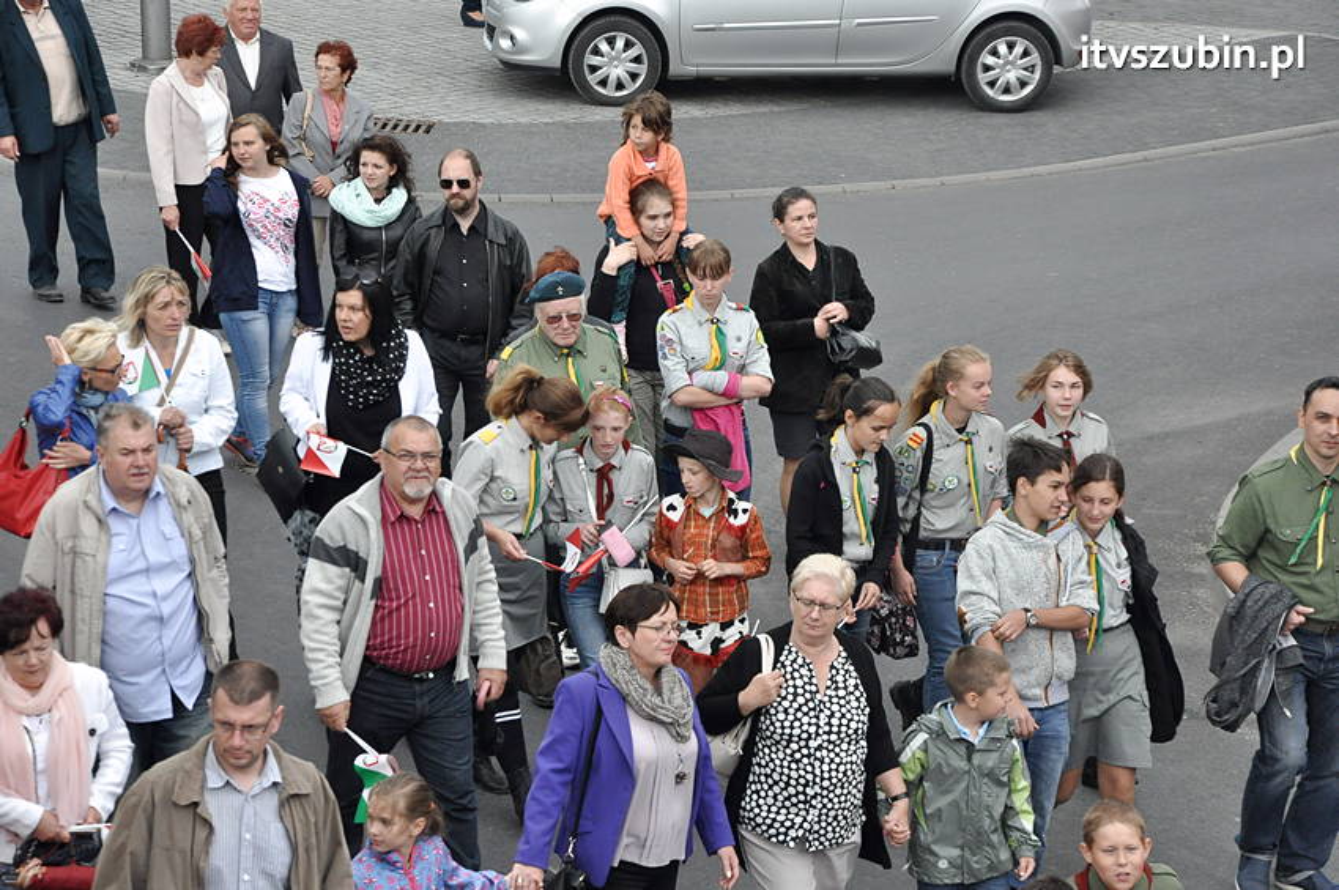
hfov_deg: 18.2
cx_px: 670
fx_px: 4180
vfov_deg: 12.2
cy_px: 445
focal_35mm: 112
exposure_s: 1/800
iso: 1250
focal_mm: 75
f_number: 7.1
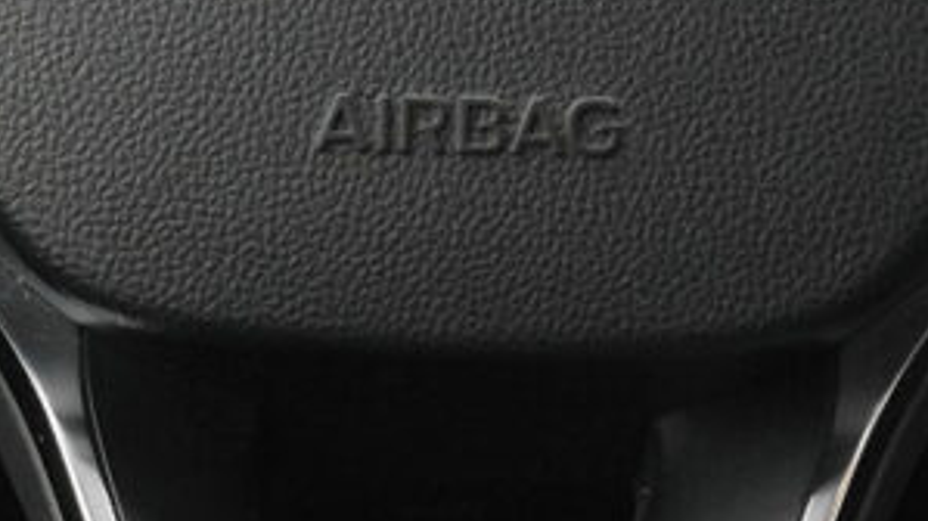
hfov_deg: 8.8
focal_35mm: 244
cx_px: 462
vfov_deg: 4.9
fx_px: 6002
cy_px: -473
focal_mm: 45
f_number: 8
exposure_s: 1/200
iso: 2500
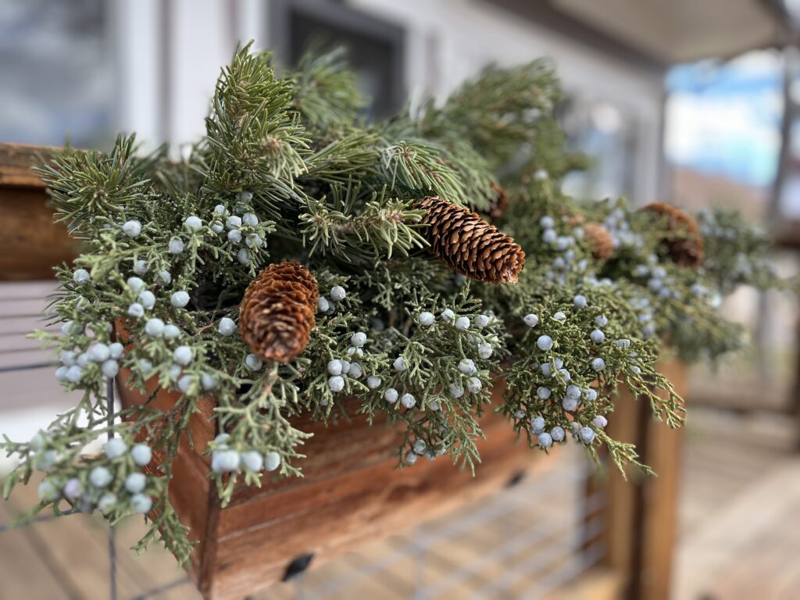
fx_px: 601
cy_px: 300
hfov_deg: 67.3
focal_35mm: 26
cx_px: 400
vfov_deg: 53.1
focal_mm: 5.1
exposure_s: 1/407
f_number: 1.6
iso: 50
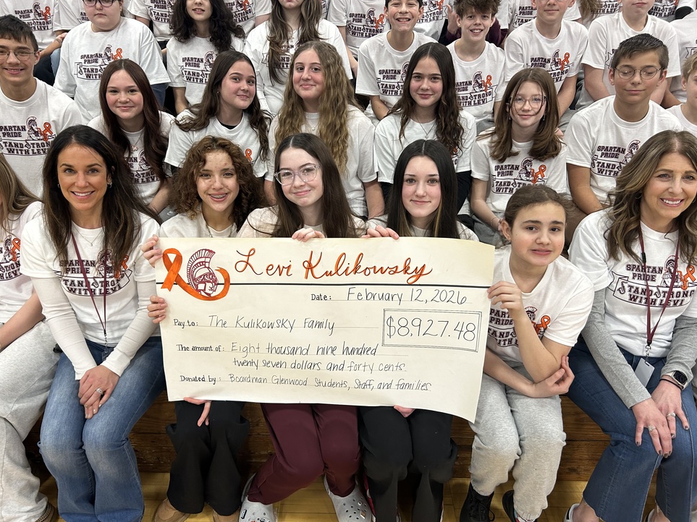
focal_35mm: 27
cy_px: 252
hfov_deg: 65.3
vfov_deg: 51.3
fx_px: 544
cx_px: 337
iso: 125
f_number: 1.5
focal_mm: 5.7
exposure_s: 1/60
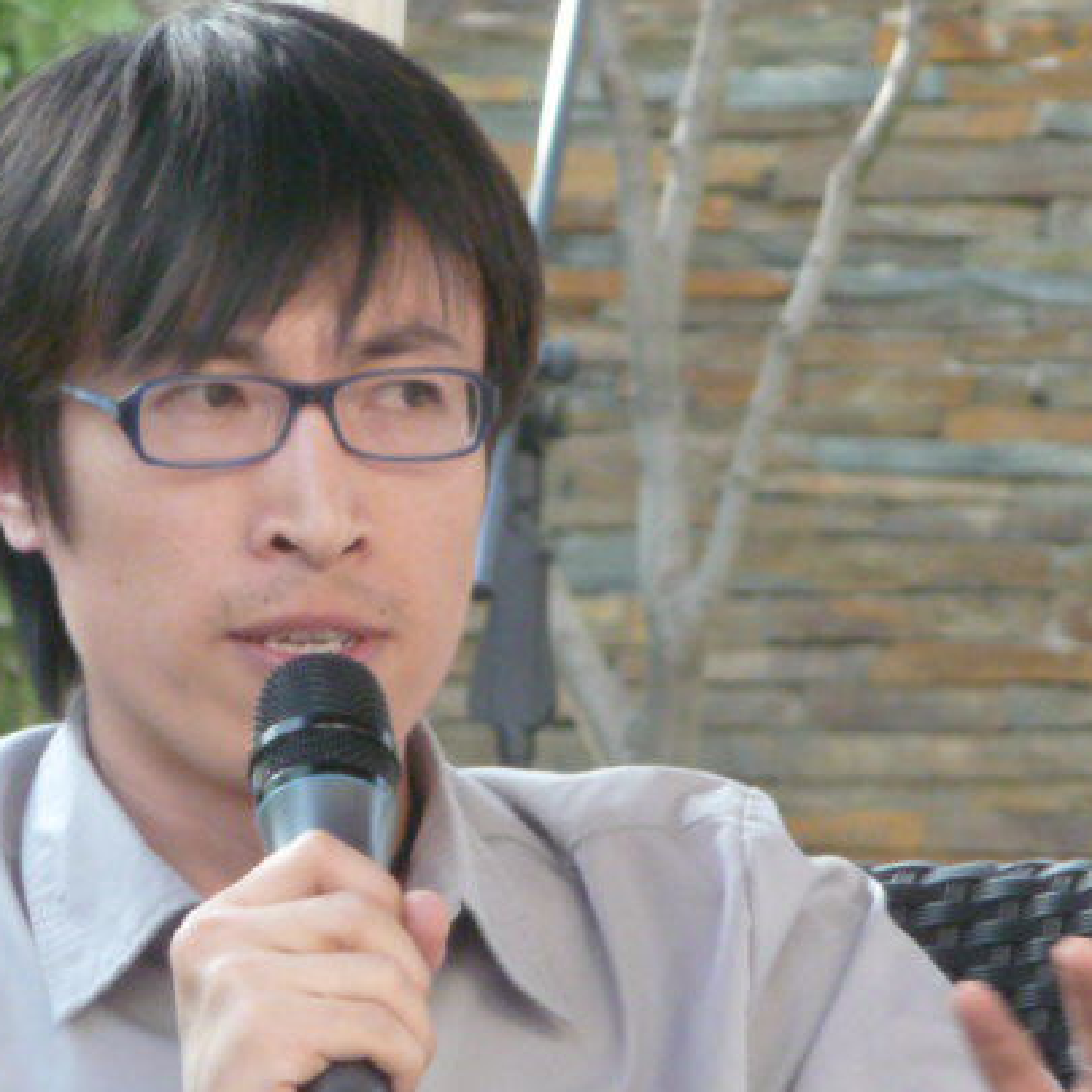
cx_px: 307
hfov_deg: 2.8
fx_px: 22057
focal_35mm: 618
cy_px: 644
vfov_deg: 2.8
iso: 400
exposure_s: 1/100
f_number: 4.9
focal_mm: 45.4
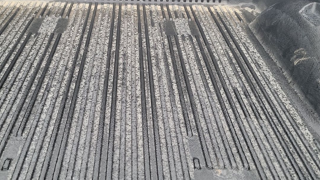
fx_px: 331
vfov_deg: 30.3
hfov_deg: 51.6
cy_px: 73
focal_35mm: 39
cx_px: 146
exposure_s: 1/59
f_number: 1.8
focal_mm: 6.7
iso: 310
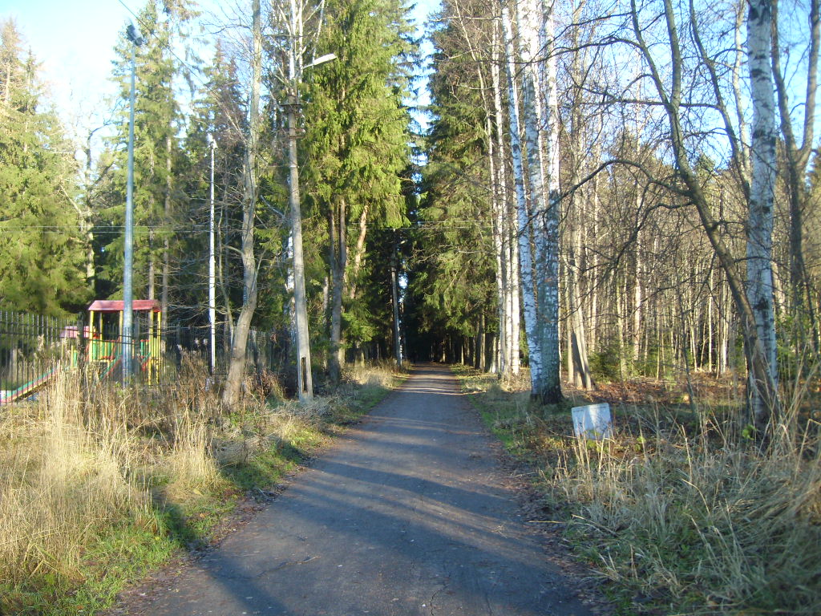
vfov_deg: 40.7
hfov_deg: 52.6
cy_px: 308
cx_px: 410
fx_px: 830
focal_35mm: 35
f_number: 2.8
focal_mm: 5.8
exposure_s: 1/168
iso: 50
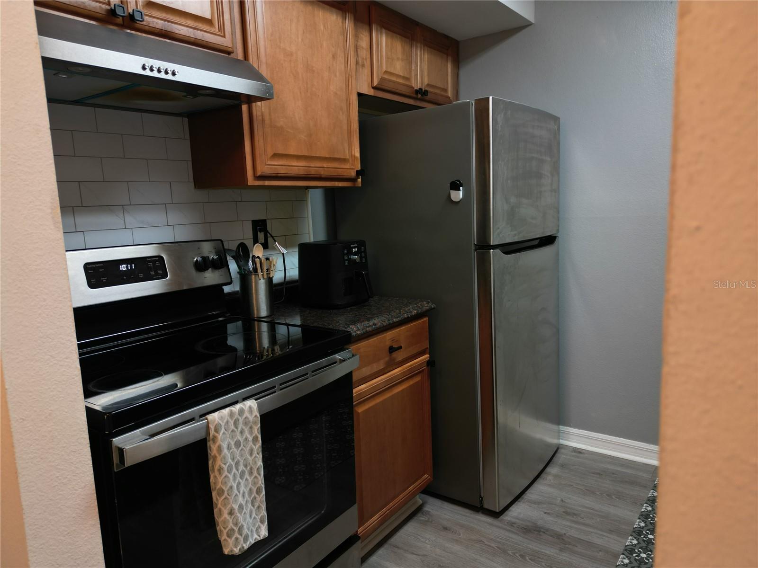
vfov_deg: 56.8
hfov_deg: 71.6
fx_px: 526
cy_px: 284
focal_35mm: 24
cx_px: 379
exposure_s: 1/15
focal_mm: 6.72
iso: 100
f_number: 1.7
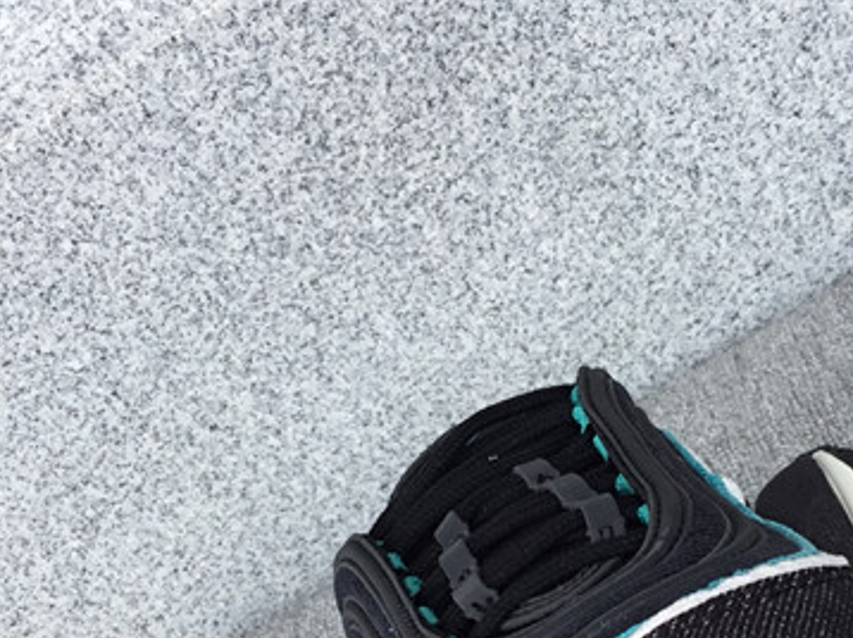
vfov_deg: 18.6
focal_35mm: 78
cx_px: 624
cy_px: 549
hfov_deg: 24.8
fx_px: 1921
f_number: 2.4
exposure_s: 1/291
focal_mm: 3.3
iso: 25
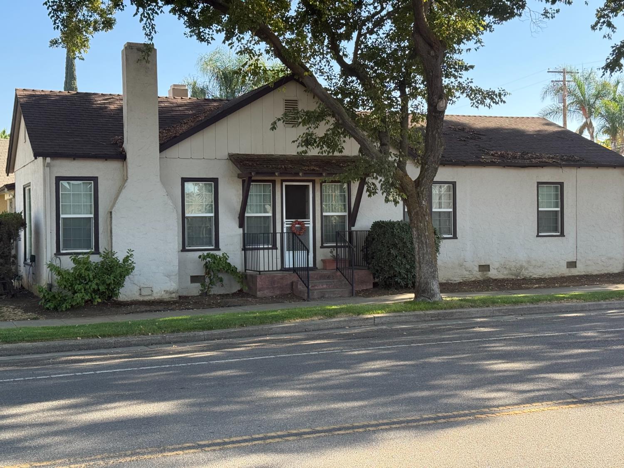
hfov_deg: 39.7
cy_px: 234
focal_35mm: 48
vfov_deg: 30.3
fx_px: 865
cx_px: 312
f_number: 1.78
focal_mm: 6.76
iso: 100
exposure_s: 1/810
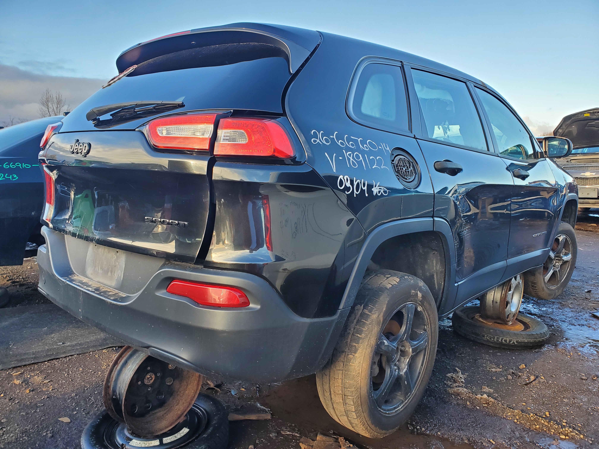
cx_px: 300
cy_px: 224
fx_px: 450
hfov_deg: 67.3
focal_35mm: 26
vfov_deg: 53.1
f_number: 2.4
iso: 64
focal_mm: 4.3
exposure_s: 1/120
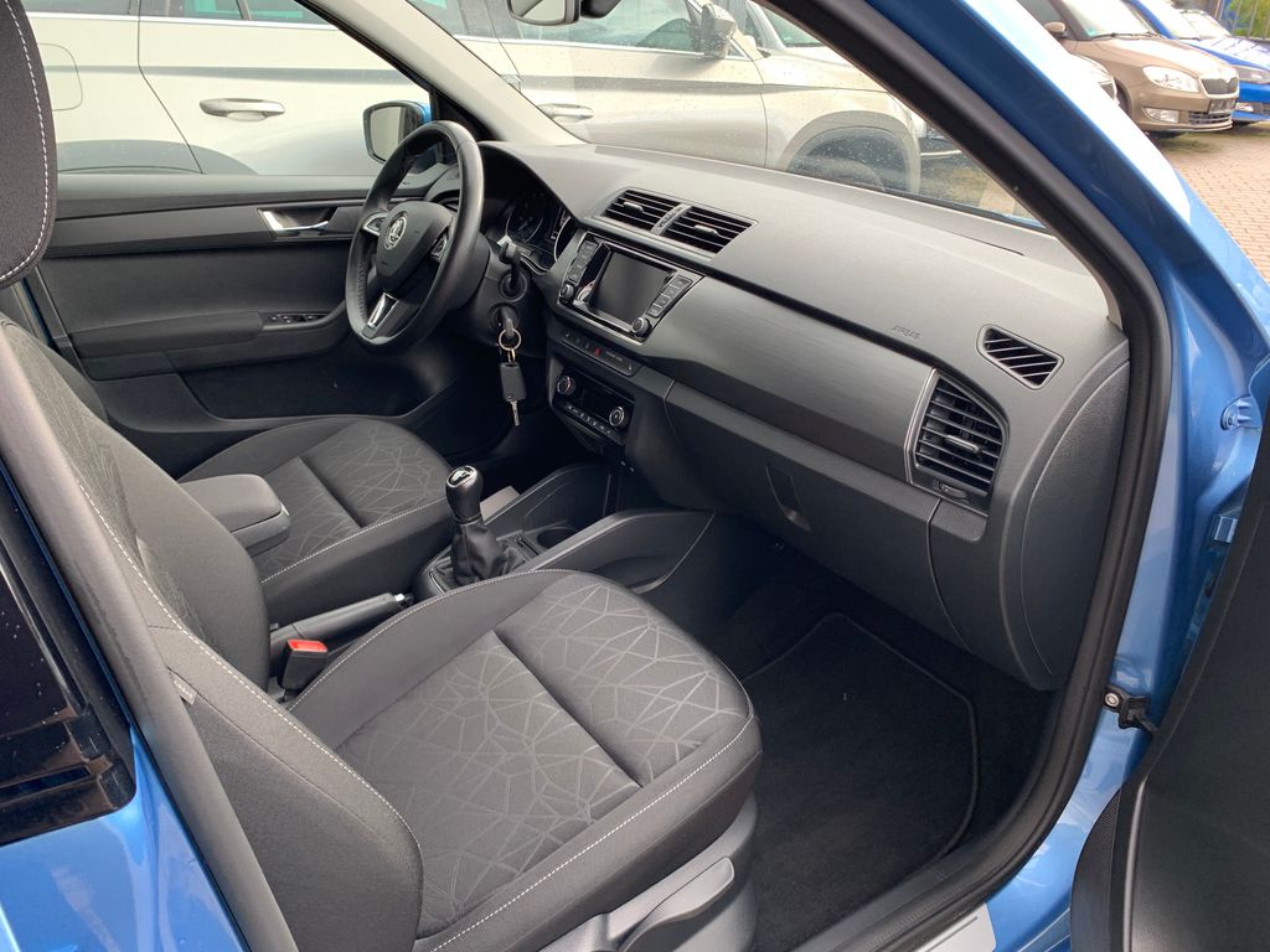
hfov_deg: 67.3
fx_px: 954
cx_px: 635
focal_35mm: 26
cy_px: 476
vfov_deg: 53.1
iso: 50
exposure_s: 1/121
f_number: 1.8
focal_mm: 4.25
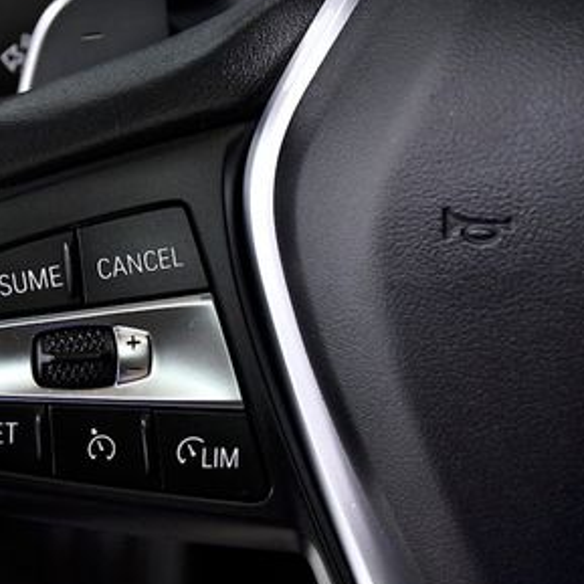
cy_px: 237
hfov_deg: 13.8
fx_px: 2405
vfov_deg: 13.8
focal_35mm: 126
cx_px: 210
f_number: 5.6
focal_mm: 45
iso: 2500
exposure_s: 1/125
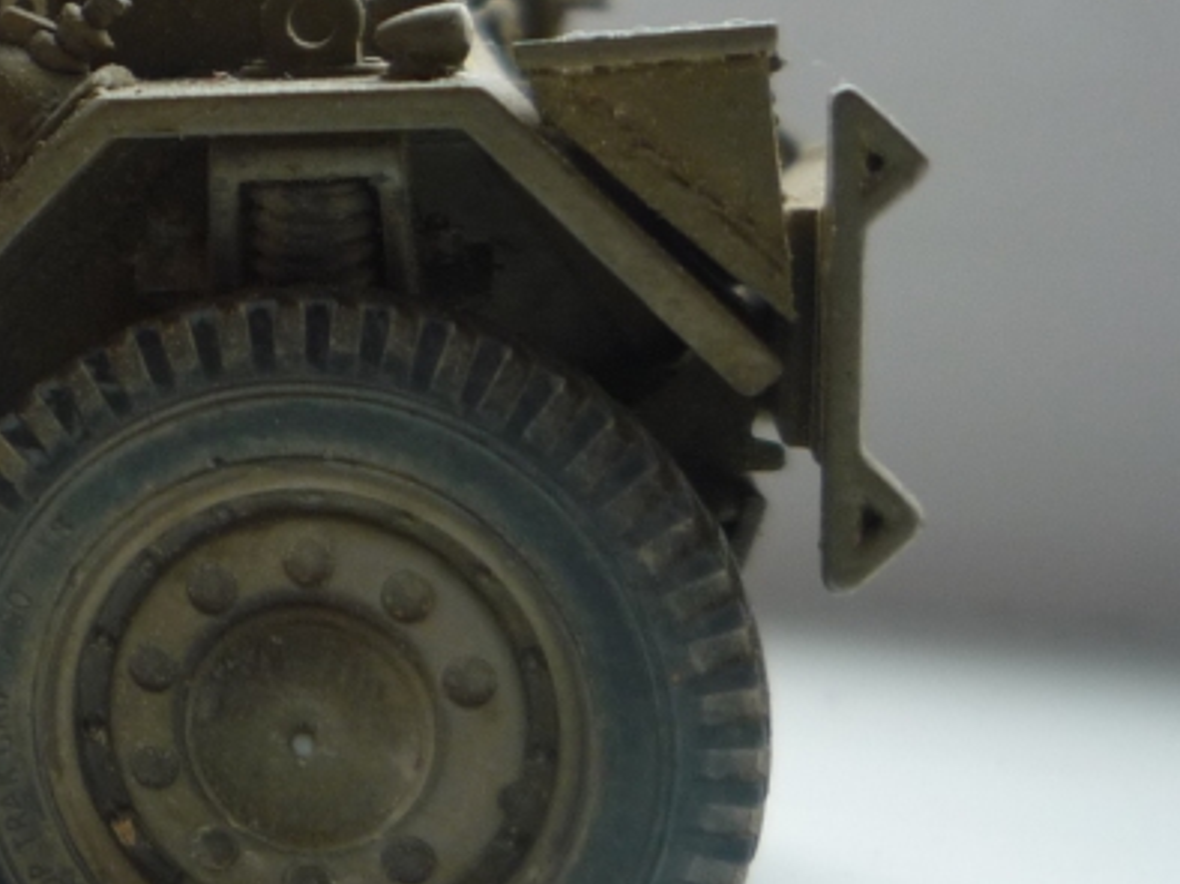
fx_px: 2657
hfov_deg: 22.7
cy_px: 195
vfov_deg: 18.7
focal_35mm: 78
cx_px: -288
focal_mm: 5.2
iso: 100
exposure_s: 1/100
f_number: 3.3
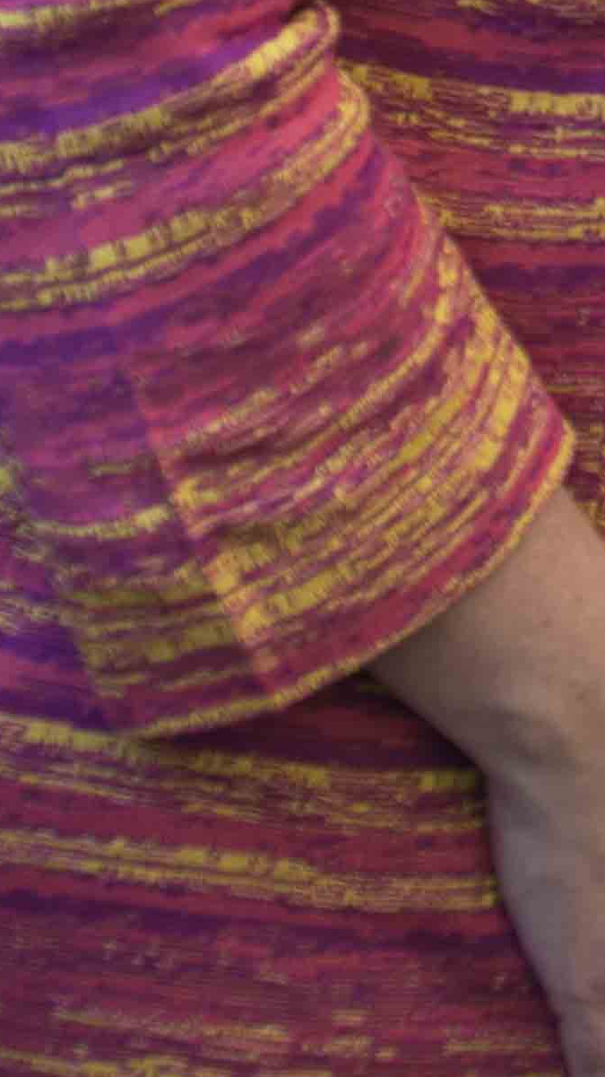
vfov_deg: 15.4
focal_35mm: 126
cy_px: -642
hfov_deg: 8.5
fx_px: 3596
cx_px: 1622
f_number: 3.5
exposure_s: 1/100
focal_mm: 24
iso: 160
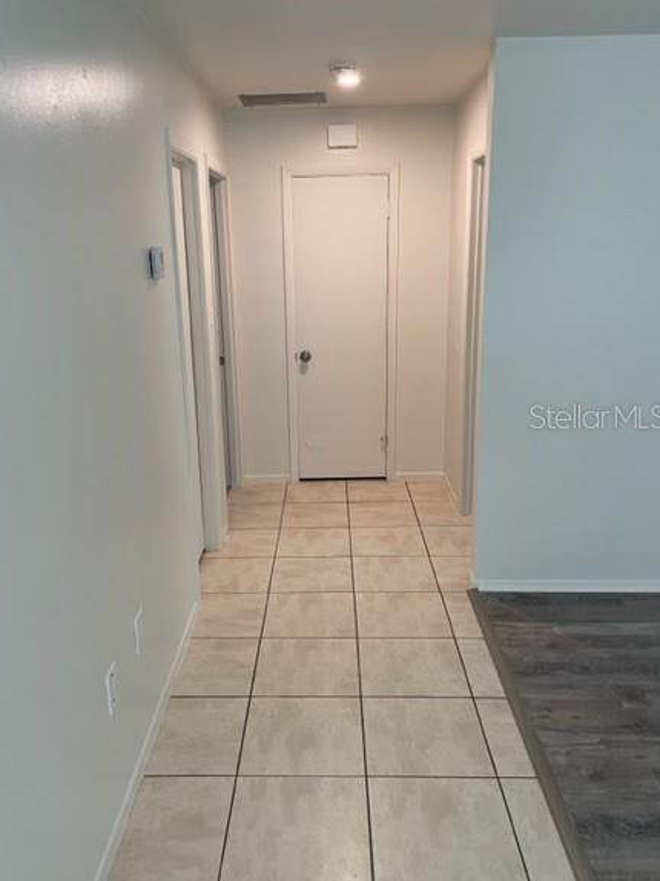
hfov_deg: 48.2
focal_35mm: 29
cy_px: 416
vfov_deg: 61.6
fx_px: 738
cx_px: 305
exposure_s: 1/60
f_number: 1.6
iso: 80
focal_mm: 4.2
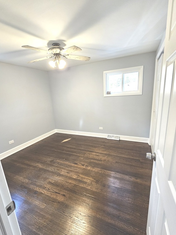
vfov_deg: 98.1
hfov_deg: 81.7
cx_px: 87
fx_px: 102
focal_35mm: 15
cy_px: 122
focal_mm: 2.2
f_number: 2.2
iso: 160
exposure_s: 1/60
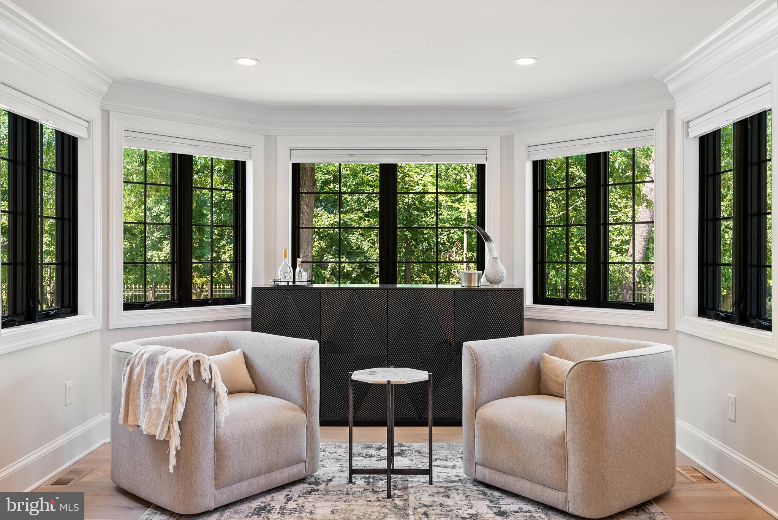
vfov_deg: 44.3
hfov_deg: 62.8
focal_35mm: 30
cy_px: 260
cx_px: 389
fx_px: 638
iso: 500
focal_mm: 29.5
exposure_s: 1/25
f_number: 5
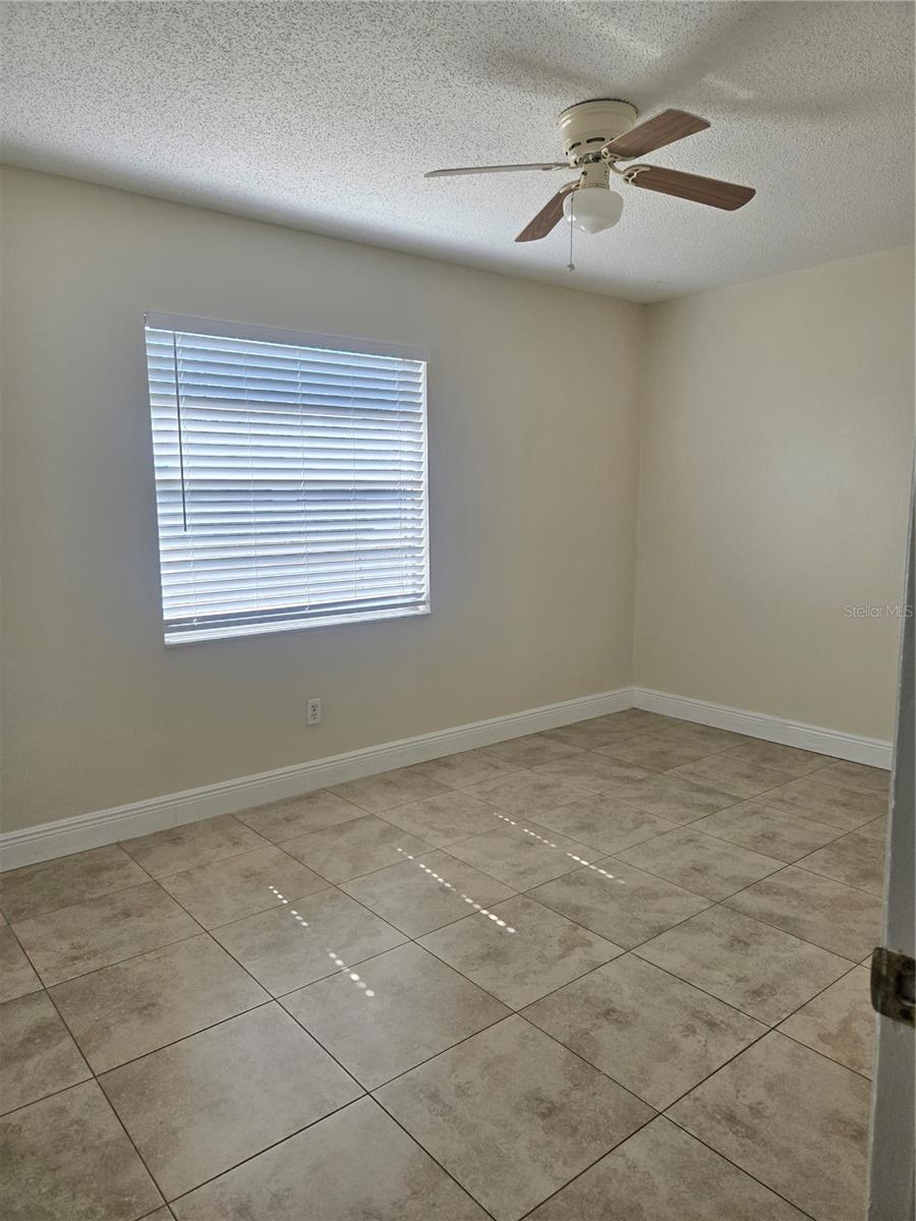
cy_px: 610
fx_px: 811
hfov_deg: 58.9
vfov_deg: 73.9
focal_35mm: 23
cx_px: 458
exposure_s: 1/508
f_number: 1.8
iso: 100
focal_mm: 5.4
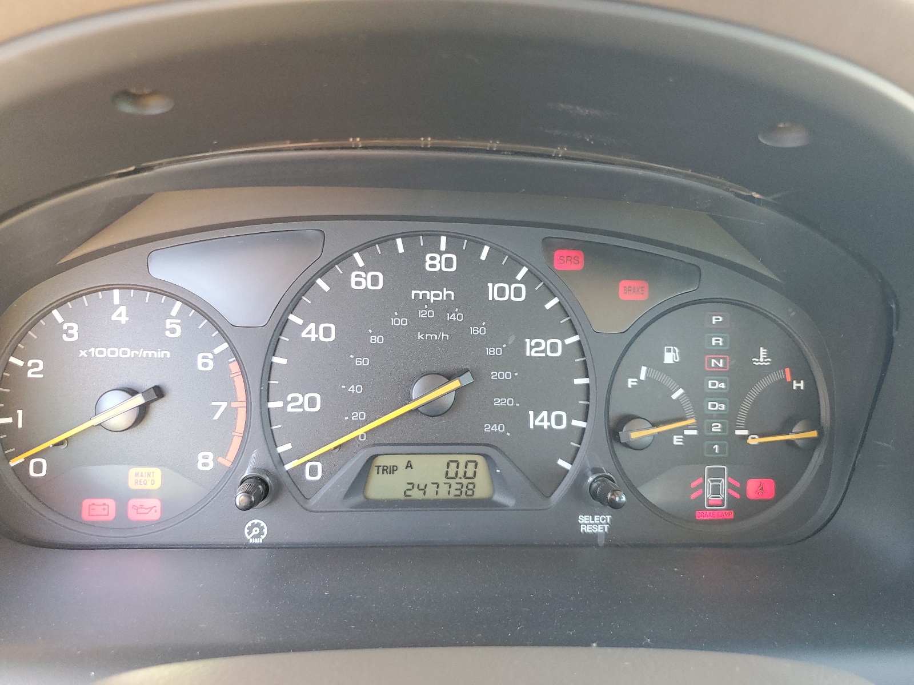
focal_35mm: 26
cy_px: 342
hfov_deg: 67.3
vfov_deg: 53.1
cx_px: 457
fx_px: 687
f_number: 1.5
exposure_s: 1/60.2
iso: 173
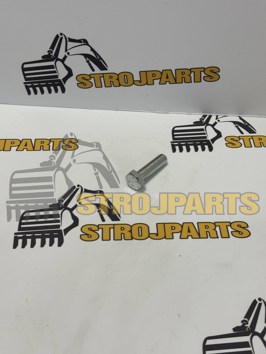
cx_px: 133
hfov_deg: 30.3
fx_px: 492
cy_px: 177
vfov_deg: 39.7
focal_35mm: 48
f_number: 1.78
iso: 80
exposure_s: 1/50
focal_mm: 6.86
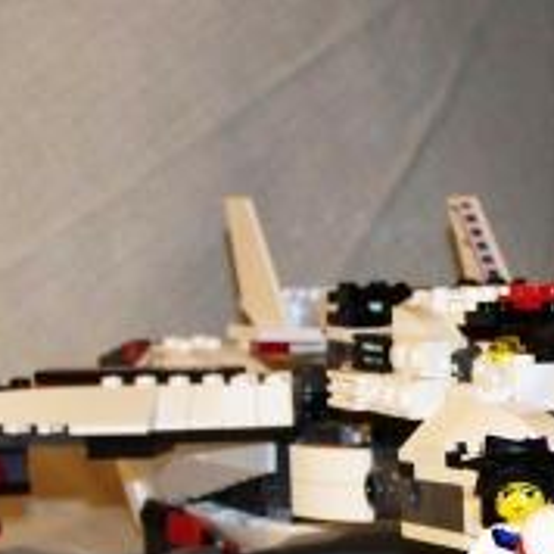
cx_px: 470
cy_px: 417
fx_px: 3024
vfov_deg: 10.4
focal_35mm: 167
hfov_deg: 10.4
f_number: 3.2
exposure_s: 1/50
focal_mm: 12.5
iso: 200
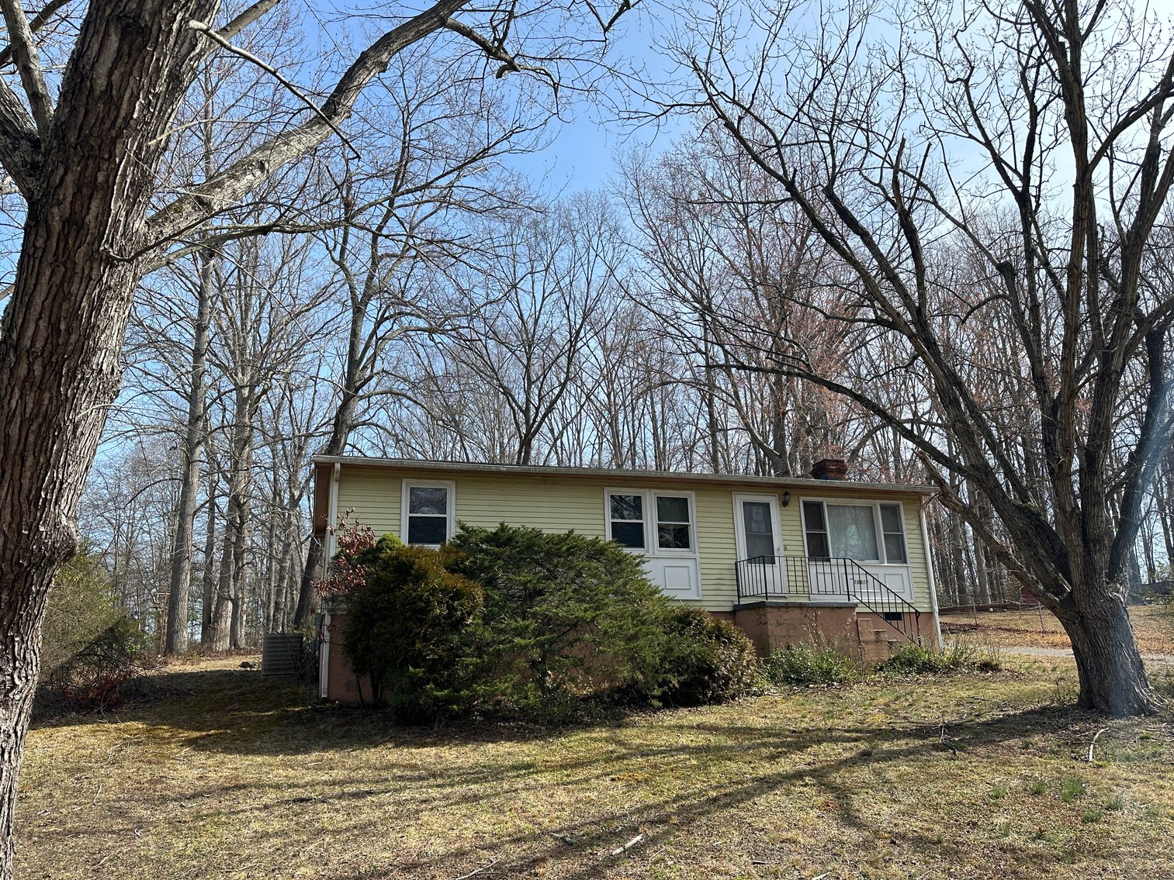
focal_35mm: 24
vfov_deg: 56.8
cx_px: 587
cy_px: 440
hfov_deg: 71.6
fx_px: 814
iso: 80
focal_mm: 6.86
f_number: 1.78
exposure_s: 1/2967
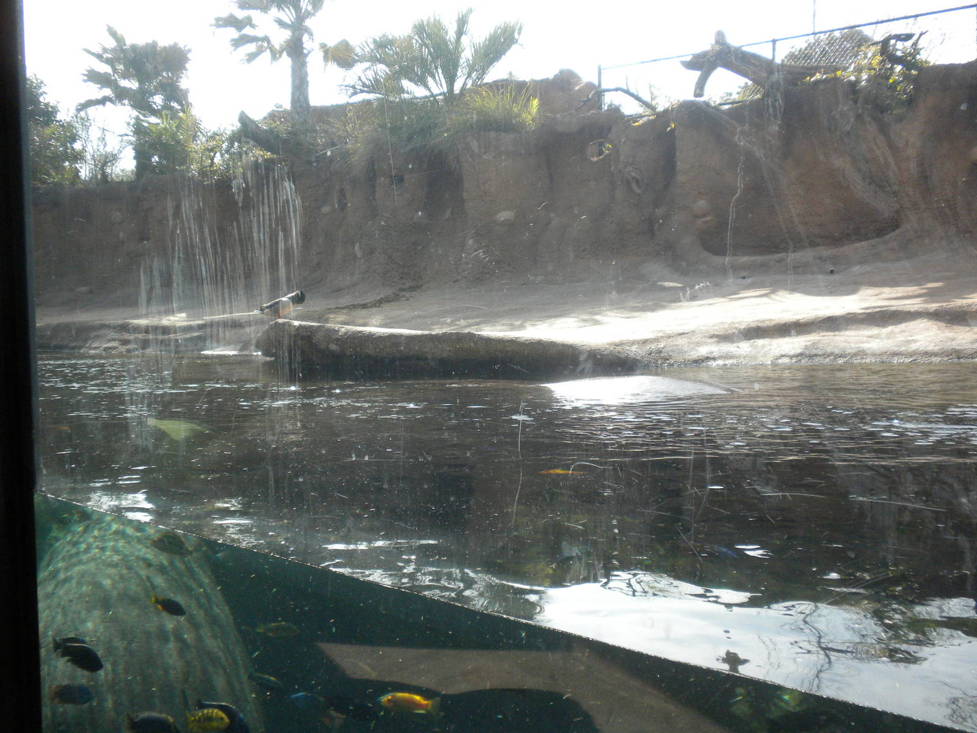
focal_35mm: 37
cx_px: 488
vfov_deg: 38.7
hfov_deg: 50.1
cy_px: 366
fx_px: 1044
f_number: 3.5
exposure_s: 1/672
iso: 193
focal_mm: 6.6
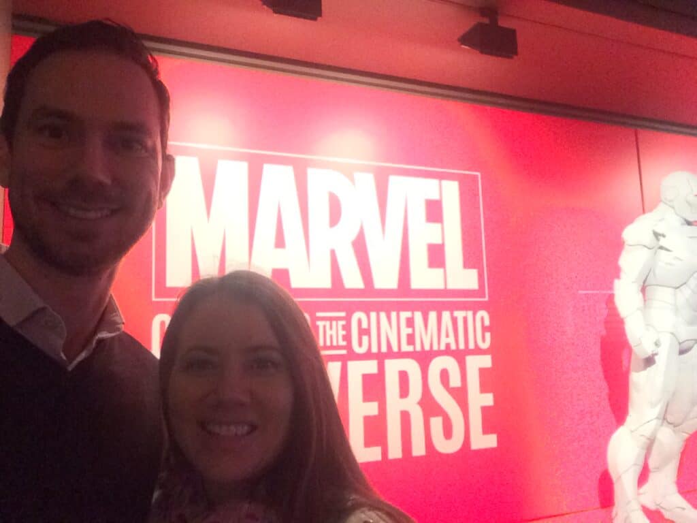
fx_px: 624
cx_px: 348
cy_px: 262
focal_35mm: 31
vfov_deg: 45.4
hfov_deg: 58.4
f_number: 2.4
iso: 640
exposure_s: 1/17
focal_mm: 2.15
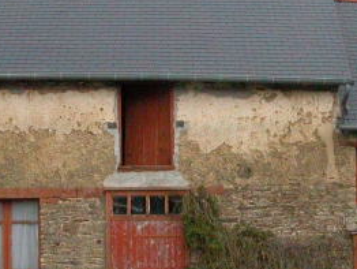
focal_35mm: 91
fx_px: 939
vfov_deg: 16.2
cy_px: 180
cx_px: 296
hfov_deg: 21.2
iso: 800
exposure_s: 1/588
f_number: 8
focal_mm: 8.9
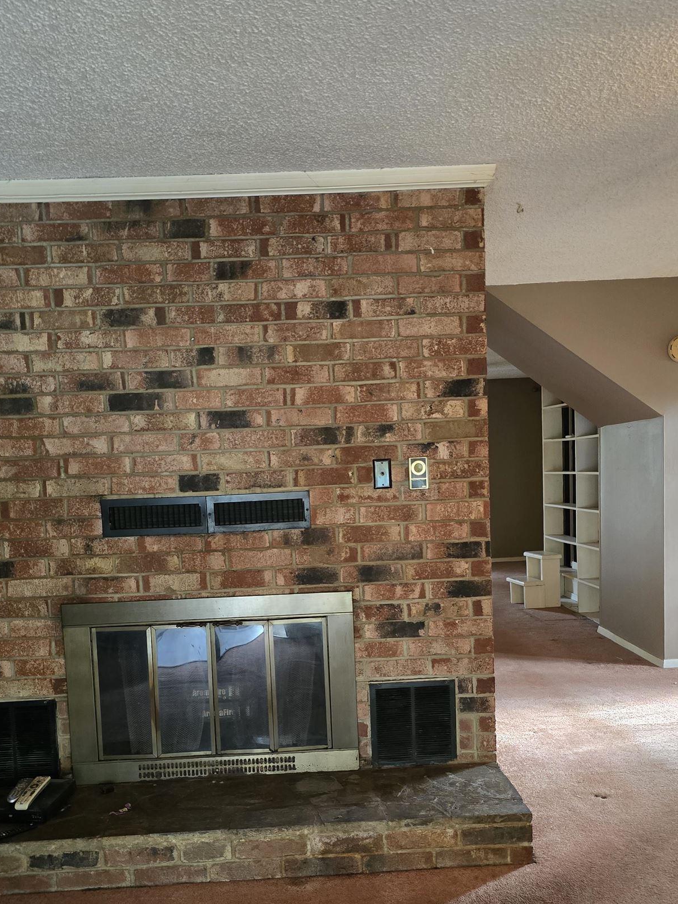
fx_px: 862
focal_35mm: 33
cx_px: 318
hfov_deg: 42.9
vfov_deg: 54.8
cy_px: 554
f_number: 1.7
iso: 800
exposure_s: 1/60
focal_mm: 6.3
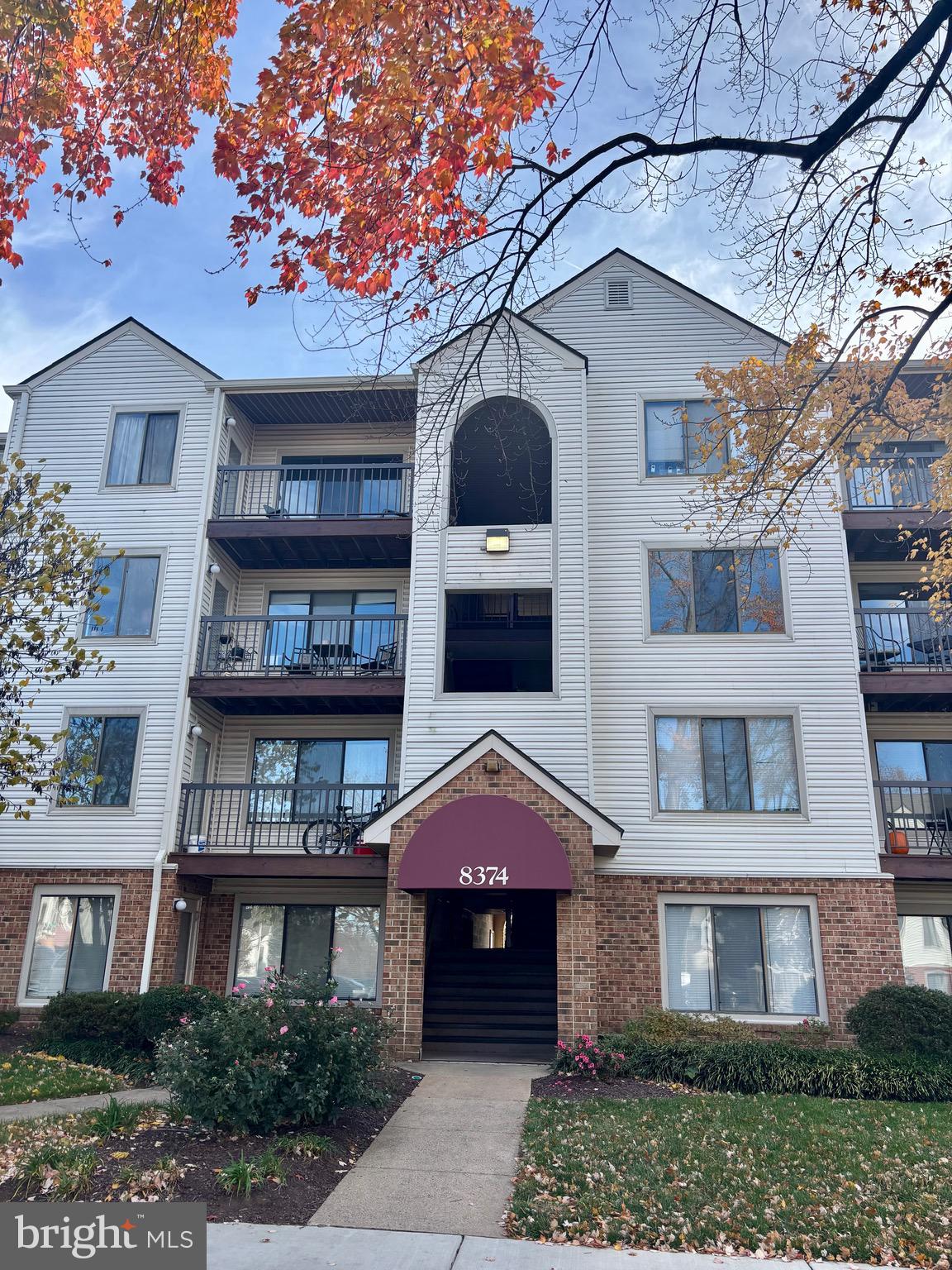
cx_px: 476
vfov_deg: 67.3
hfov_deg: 53.1
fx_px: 953
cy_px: 635
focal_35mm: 26
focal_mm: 5.96
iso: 50
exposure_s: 1/1344
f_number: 1.6
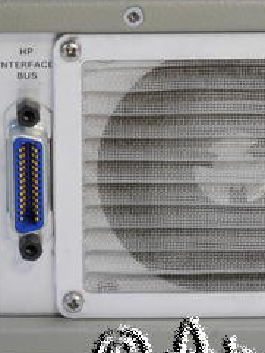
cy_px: 180
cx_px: 155
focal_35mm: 381
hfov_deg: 3.9
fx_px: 3886
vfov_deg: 5.2
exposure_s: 1/2
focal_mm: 115
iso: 800
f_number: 22
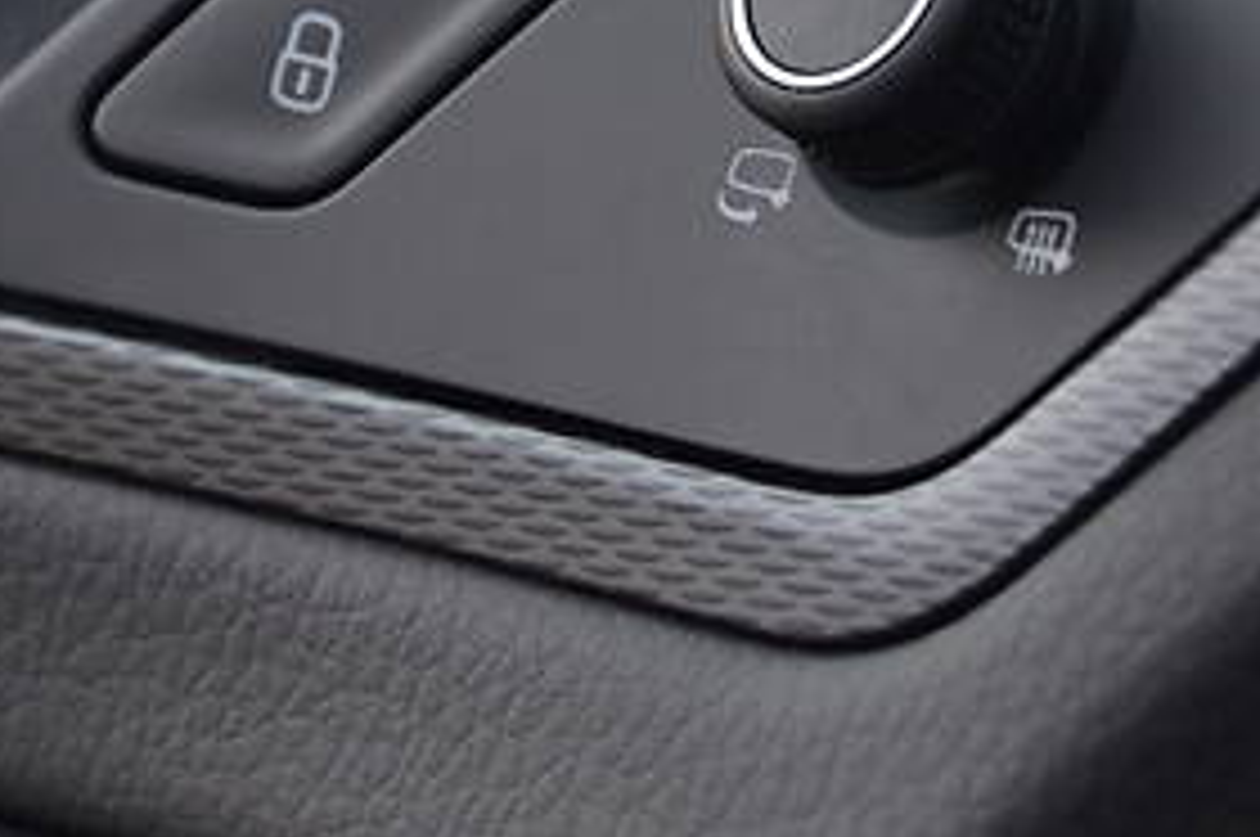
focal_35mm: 394
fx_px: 13774
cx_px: 184
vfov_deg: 3.5
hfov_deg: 5.2
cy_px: -81
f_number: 5.6
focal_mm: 92
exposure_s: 1/60
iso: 640
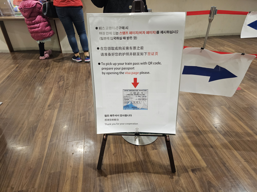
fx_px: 171
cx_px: 128
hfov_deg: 73.9
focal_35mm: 23
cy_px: 96
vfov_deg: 58.9
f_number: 1.7
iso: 640
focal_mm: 6.3
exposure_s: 1/170
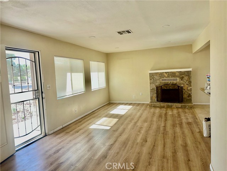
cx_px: 114
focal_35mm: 24
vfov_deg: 56.8
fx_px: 157
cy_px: 86
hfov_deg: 71.6
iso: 80
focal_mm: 6.86
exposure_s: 1/351
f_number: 1.78
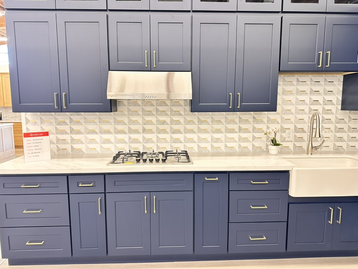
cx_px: 179
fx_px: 248
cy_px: 134
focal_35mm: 24
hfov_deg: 71.6
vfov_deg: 56.8
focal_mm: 6.86
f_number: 1.78
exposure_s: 1/60
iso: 250
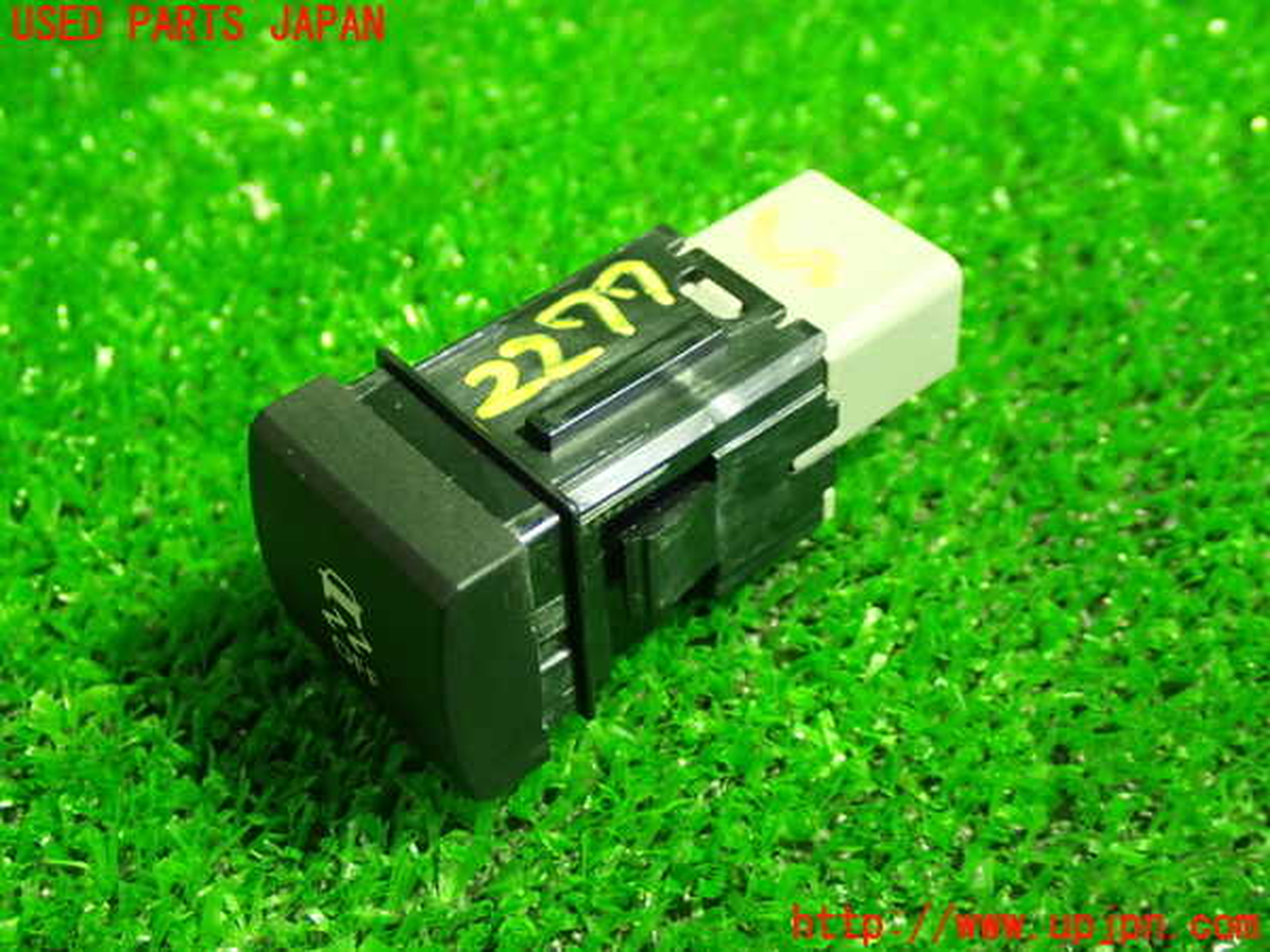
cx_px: 635
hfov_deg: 33.2
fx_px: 2128
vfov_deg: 25.2
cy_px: 476
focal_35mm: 58
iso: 800
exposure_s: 1/15
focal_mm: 10.35
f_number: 3.5
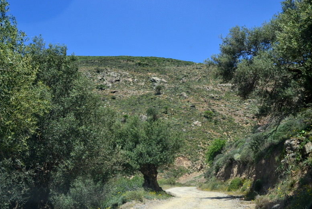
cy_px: 105
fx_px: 373
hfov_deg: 45.4
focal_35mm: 43
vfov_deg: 31.2
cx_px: 154
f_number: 11
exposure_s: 1/400
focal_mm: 28
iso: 400
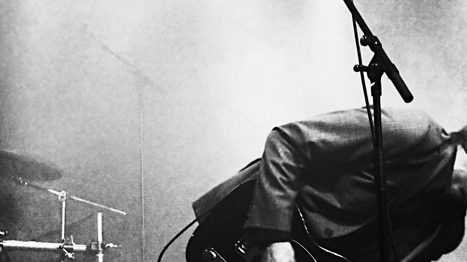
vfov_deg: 11.7
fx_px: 1275
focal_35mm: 103
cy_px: 92
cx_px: 299
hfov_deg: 20.7
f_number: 5.4
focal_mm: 33
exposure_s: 1/30
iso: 1600
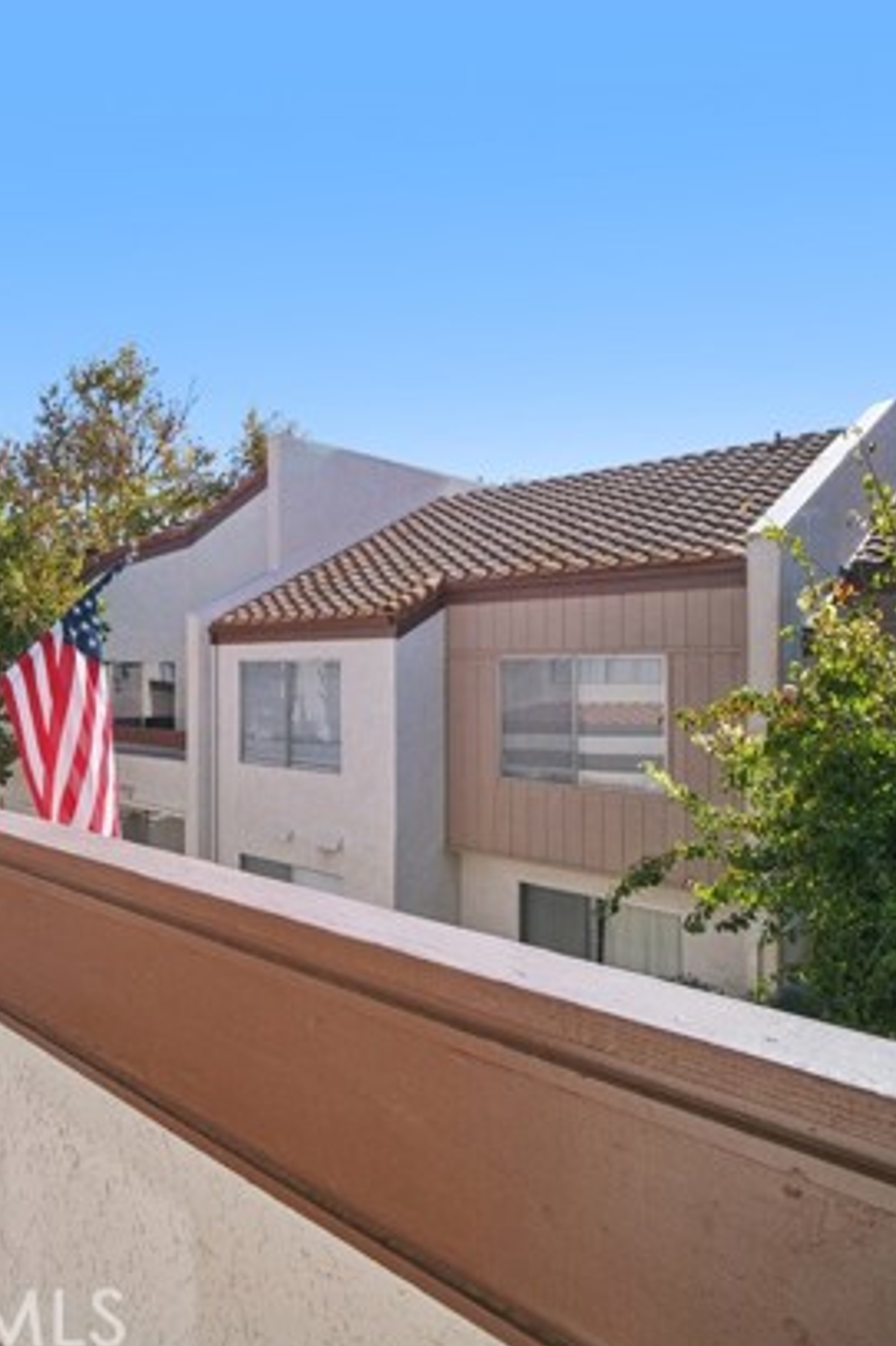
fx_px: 822
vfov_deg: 78.6
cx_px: 106
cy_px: 661
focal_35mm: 22
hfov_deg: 51.2
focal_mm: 9
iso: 160
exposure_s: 1/160
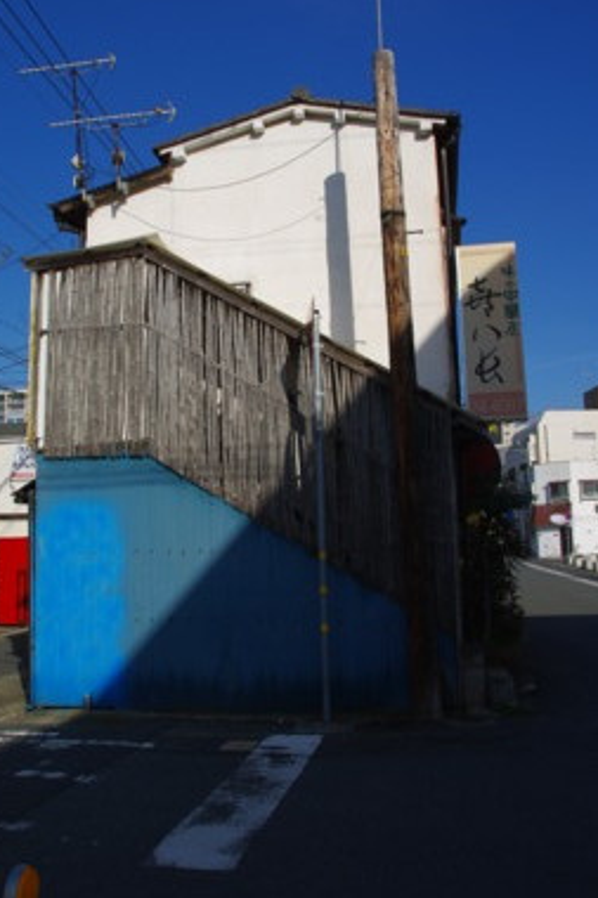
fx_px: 798
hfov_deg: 41.0
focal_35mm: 32
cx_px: 262
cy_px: 432
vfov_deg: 58.7
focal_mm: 18
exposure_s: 1/180
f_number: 11
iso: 100
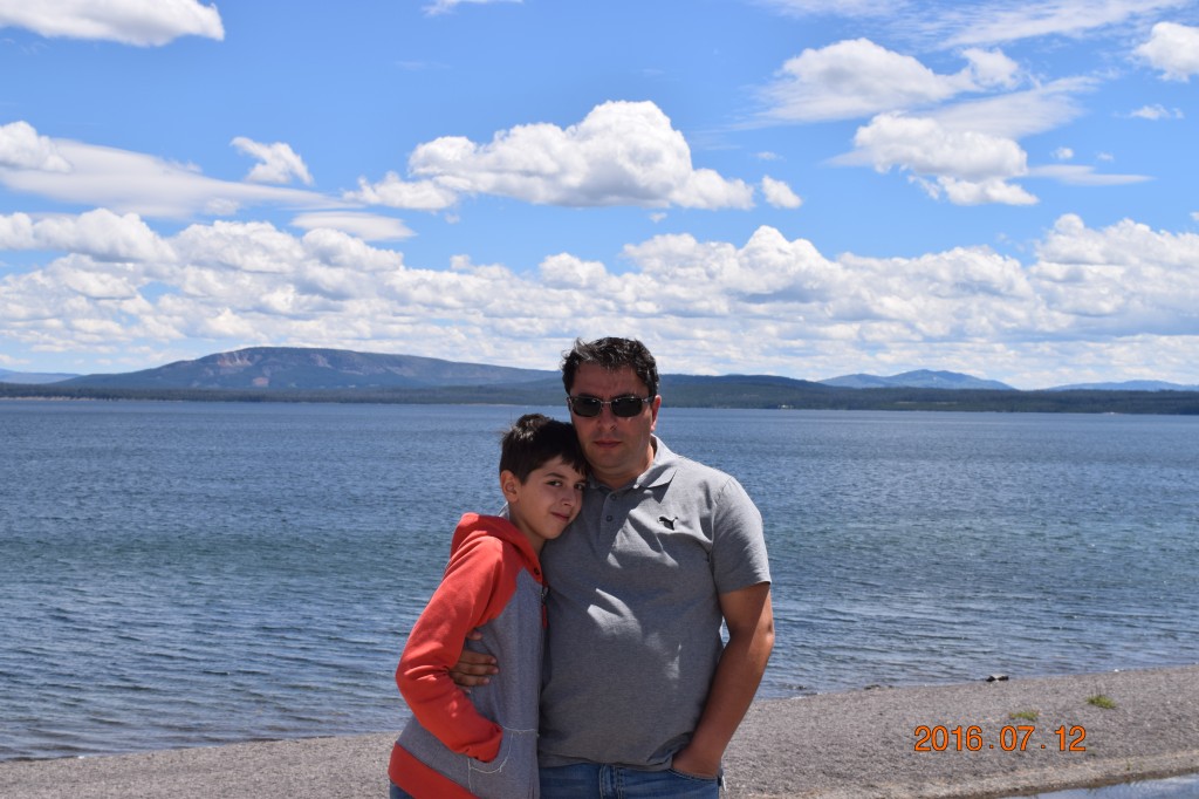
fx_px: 1898
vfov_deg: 23.8
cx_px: 600
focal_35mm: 57
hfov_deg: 35.1
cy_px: 400
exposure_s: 1/200
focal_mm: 38
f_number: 13
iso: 100
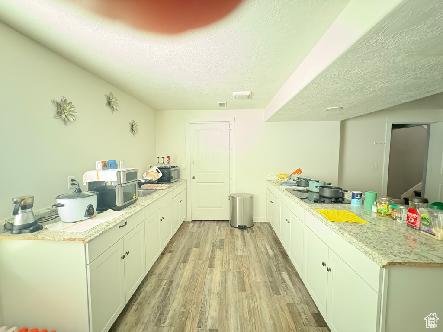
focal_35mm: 14
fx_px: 179
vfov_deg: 85.7
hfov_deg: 102.1
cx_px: 222
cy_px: 166
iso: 5000
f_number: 2.2
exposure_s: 1/13
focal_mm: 2.22
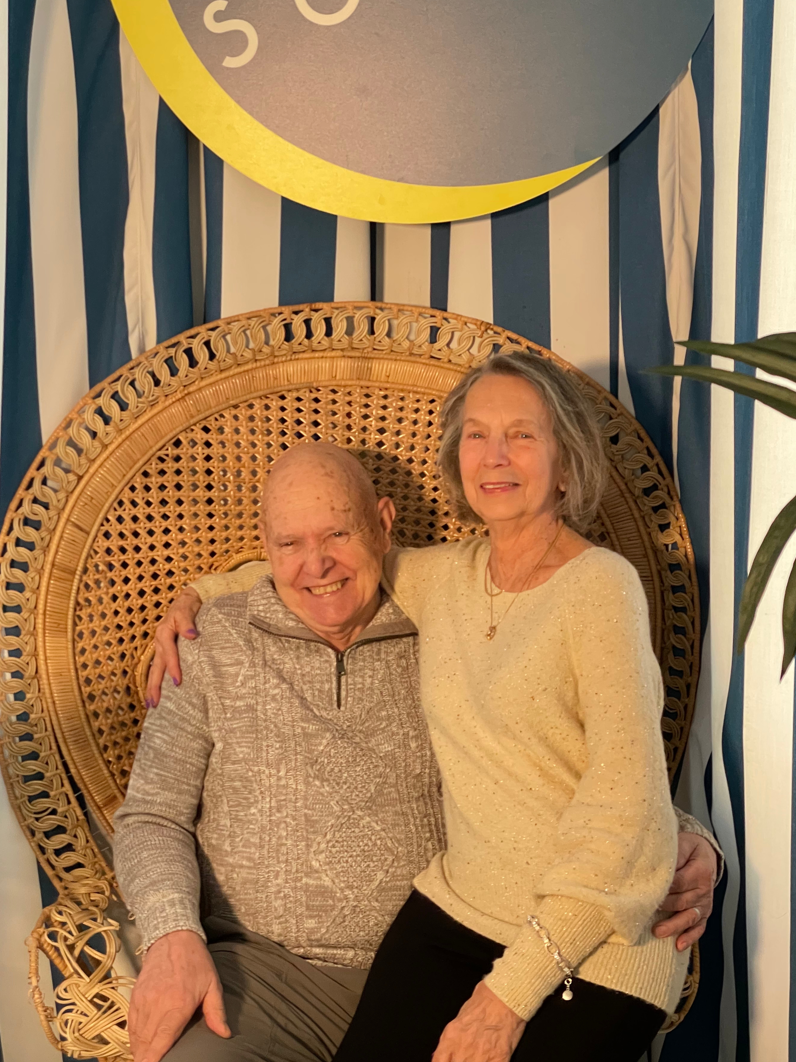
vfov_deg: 32.7
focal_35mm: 59
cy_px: 494
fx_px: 1809
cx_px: 372
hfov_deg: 24.8
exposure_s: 1/60
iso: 320
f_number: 2
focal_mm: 6
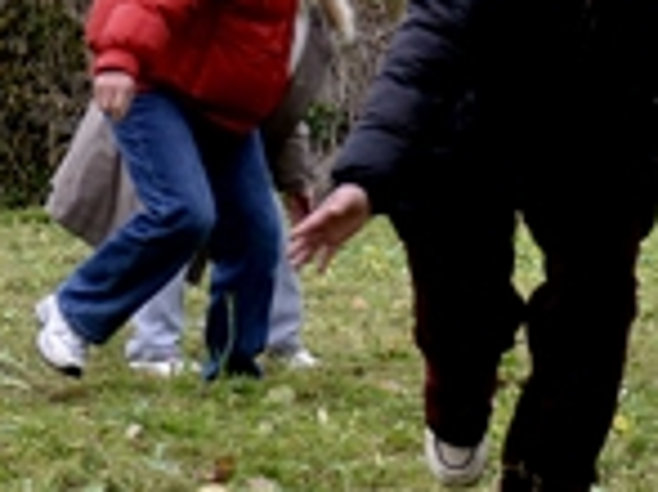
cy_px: 293
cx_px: 971
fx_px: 4065
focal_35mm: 214
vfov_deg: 6.9
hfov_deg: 9.0
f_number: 3.5
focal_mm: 38
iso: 800
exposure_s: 1/1000
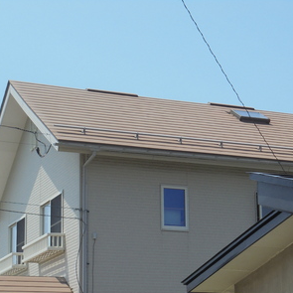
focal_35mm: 96
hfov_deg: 17.9
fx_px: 919
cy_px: 183
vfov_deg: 18.1
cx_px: 237
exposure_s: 1/500
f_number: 5.6
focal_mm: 11.5
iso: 100
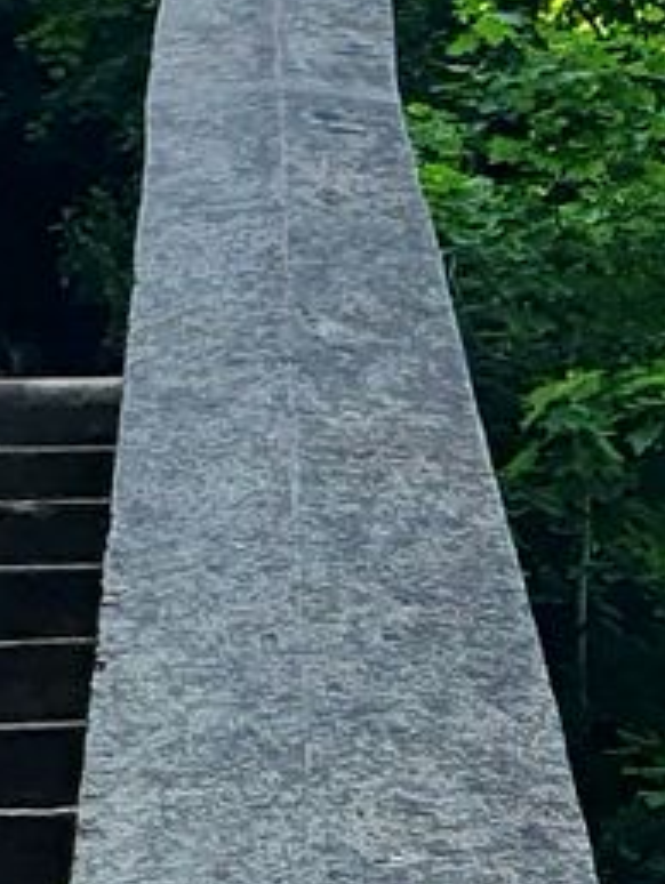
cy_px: 1233
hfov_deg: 8.9
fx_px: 4117
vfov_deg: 11.8
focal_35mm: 161
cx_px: 1111
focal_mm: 4.32
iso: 50
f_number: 2.4
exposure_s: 1/833
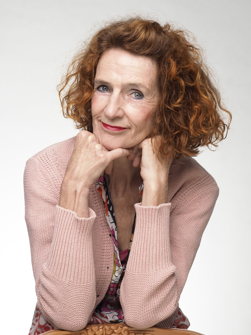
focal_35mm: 100
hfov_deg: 14.8
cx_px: 126
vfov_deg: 19.6
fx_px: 967
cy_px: 168
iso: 200
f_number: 11
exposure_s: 1/80
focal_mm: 50
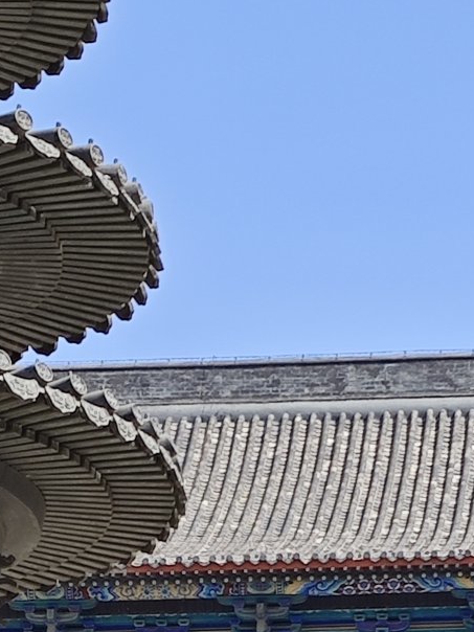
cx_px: 244
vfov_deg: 9.3
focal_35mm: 208
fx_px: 3798
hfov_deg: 7.1
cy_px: 890
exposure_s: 1/1250
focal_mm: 6.68
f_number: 2
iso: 50
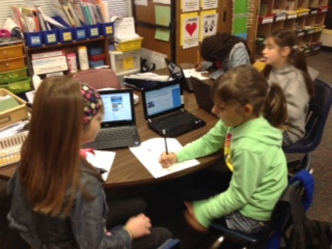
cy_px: 124
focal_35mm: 35
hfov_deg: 52.6
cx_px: 166
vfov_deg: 40.7
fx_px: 336
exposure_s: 1/15
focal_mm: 4.28
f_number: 2.4
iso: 50
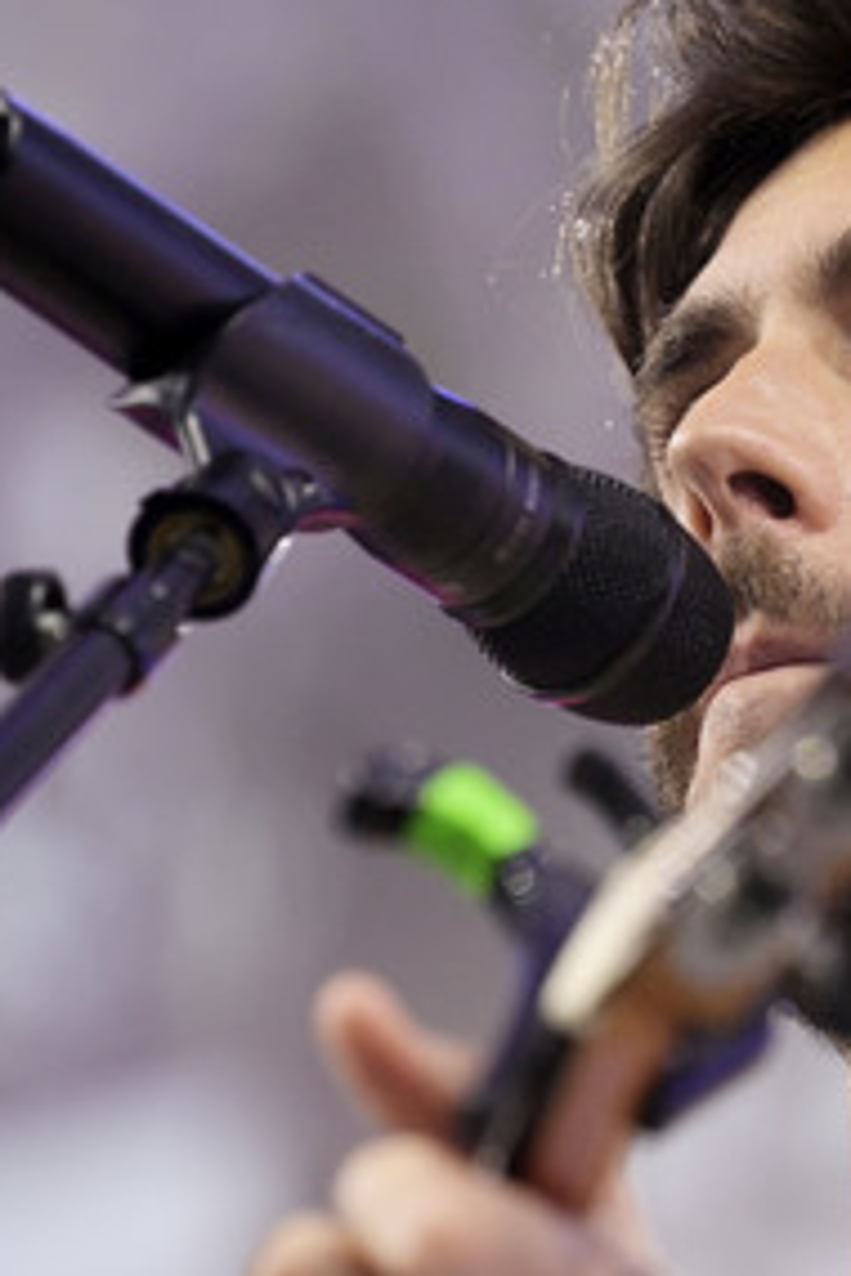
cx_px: 880
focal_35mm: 554
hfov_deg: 2.5
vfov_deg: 3.7
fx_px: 19642
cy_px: 627
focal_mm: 350
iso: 4000
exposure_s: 1/1000
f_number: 6.3
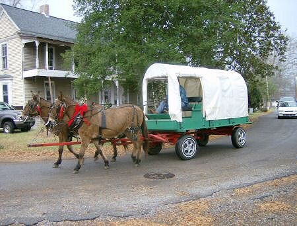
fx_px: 310
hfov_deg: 51.1
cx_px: 148
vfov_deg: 40.0
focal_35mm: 36
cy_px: 113
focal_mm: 6
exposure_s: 1/115
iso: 100
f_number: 2.8
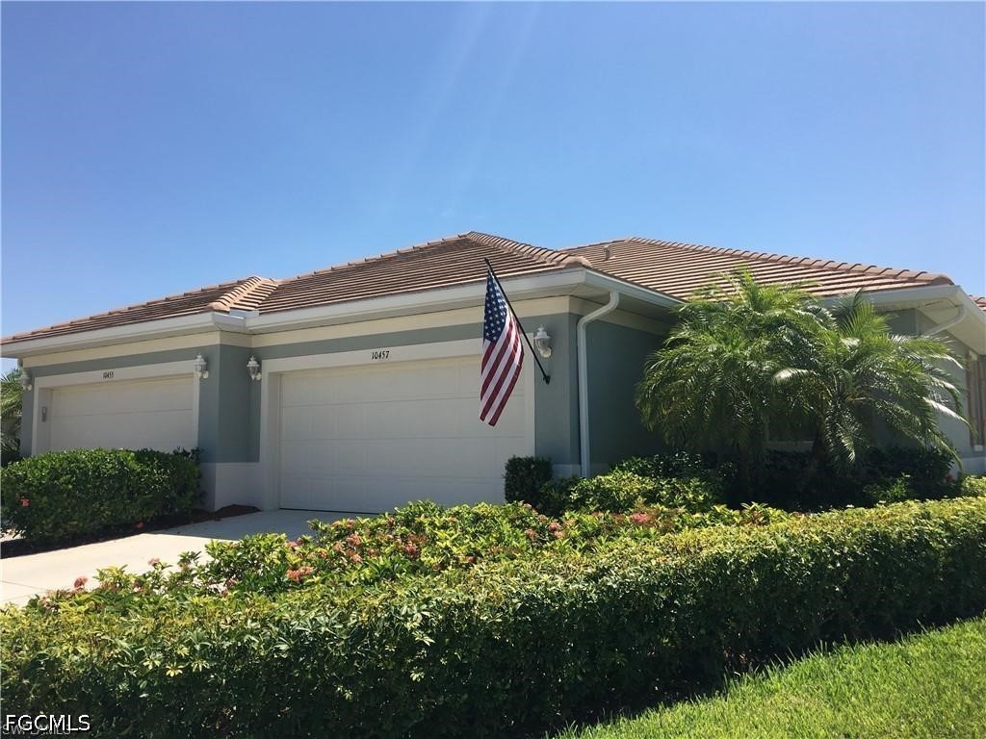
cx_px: 493
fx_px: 826
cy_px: 370
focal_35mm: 29
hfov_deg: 61.7
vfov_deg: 48.2
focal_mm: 4.15
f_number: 2.2
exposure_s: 1/1350
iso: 25
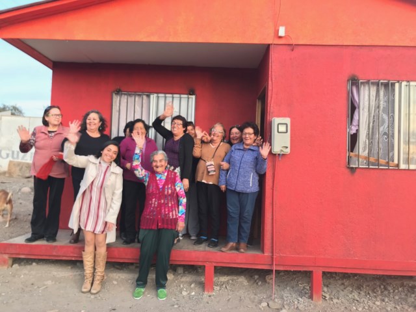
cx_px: 208
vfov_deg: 49.7
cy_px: 156
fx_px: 336
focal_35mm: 28
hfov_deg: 63.4
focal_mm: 3.99
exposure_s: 1/50
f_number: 1.8
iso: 20
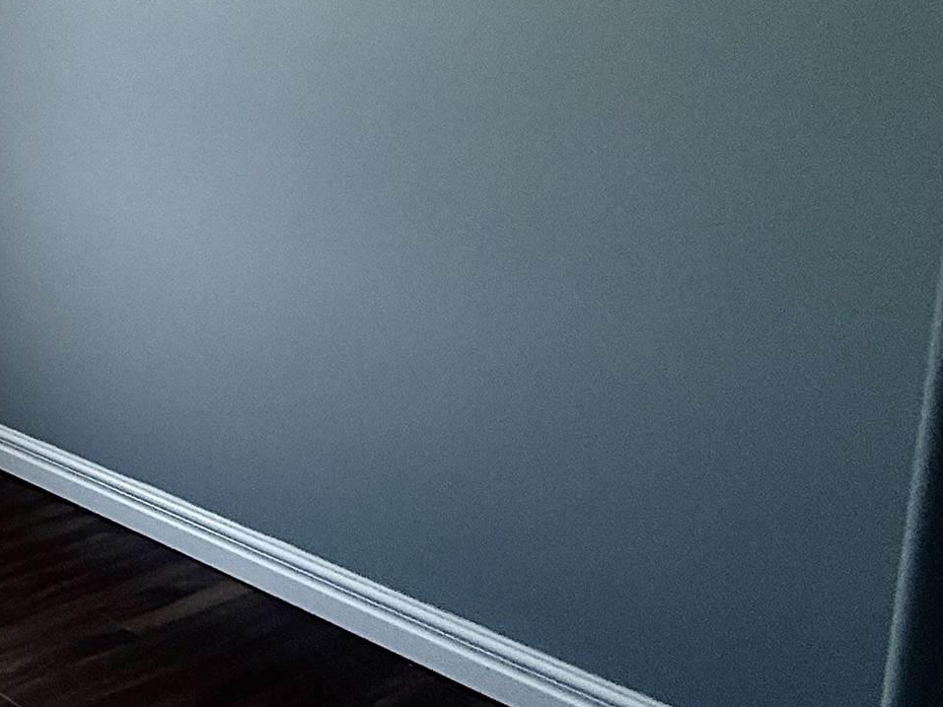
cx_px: -372
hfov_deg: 30.1
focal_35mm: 45
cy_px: 150
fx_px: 1226
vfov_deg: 31.4
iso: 50
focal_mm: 2.22
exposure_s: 1/173
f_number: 2.2
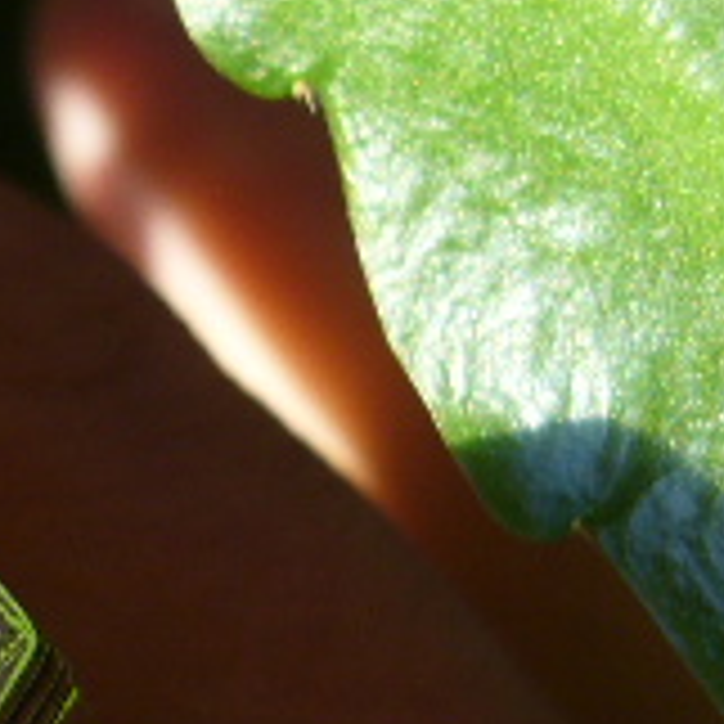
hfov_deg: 13.7
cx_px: -189
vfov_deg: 14.2
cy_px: 391
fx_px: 2911
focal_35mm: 123
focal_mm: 5.8
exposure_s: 1/30
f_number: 2.8
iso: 80
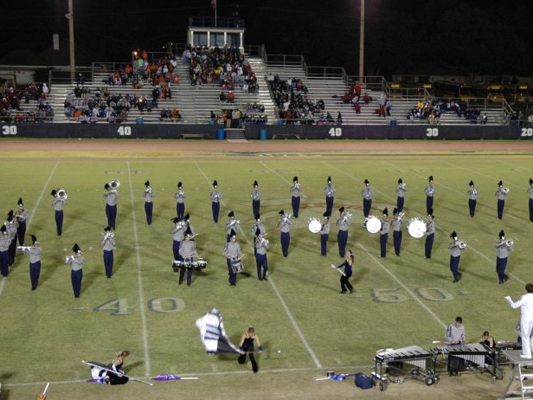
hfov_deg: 28.7
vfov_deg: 21.9
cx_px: 379
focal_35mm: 67
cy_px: 223
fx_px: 1032
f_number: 2.8
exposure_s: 1/60
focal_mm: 28
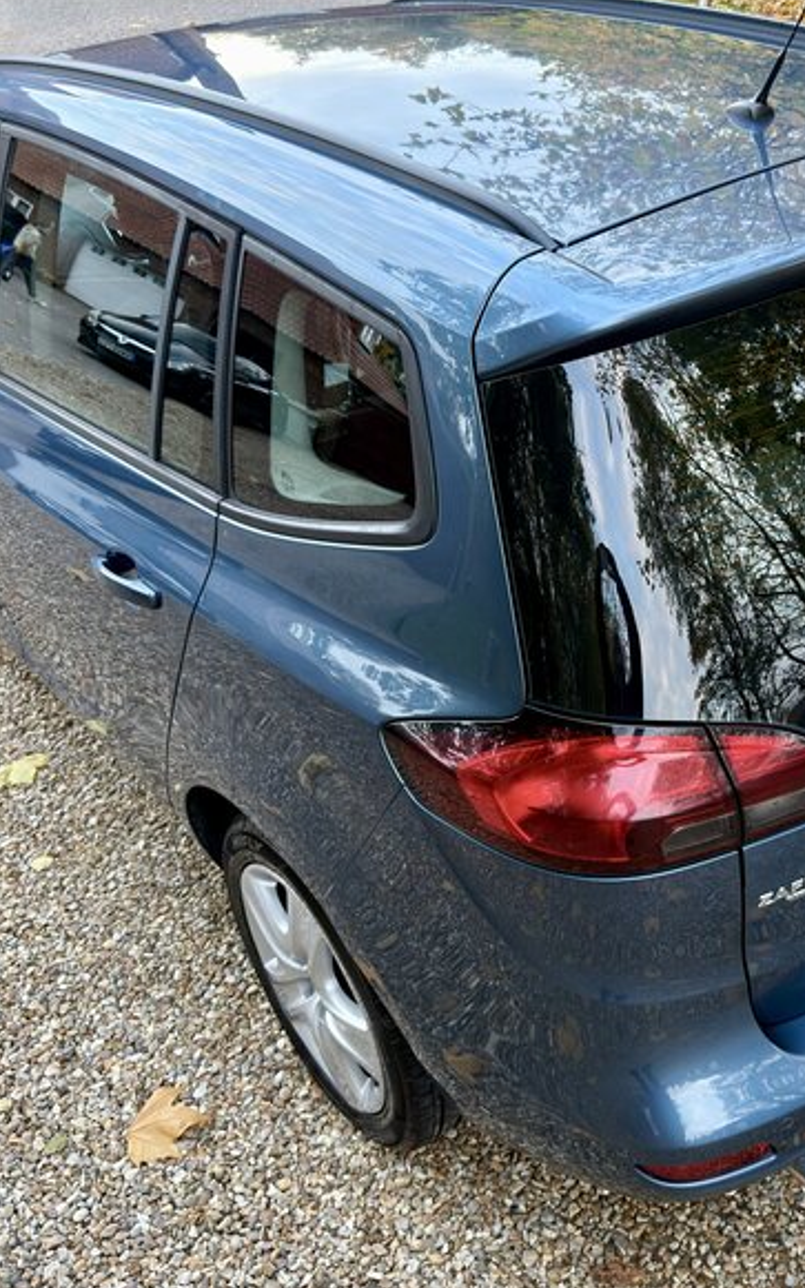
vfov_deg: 55.3
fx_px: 1229
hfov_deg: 35.5
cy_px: 630
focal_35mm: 35
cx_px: 599
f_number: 1.78
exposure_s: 1/60
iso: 250
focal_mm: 6.76
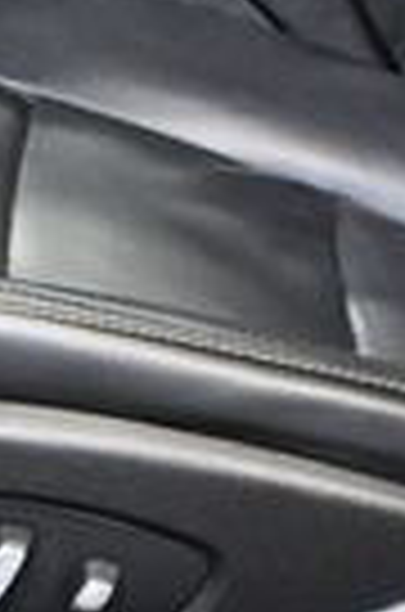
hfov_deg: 8.0
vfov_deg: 12.0
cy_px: 644
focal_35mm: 170
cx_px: -45
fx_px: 2883
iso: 3200
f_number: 3.5
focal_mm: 18
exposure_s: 1/125
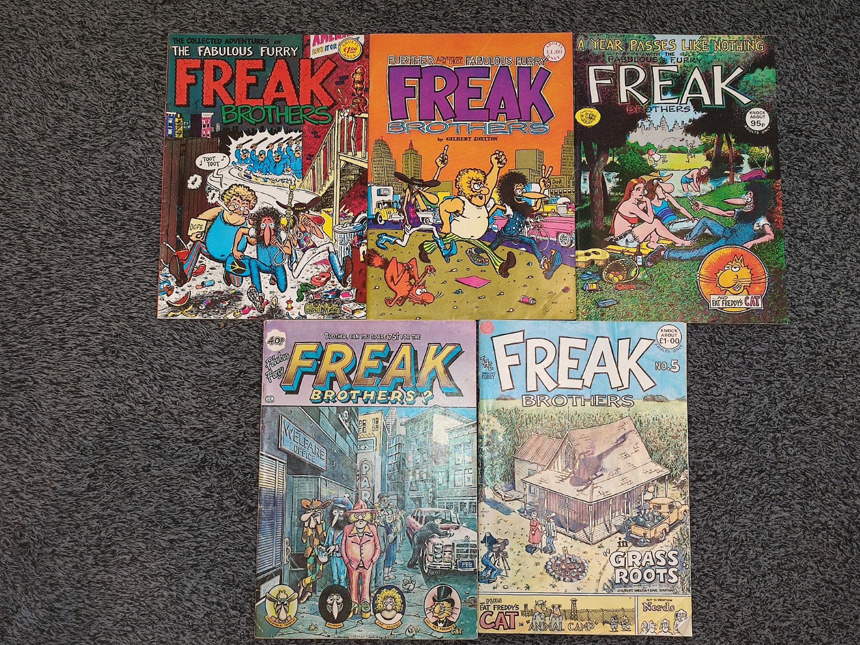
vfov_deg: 54.9
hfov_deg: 69.4
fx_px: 621
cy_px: 322
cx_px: 430
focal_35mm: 25
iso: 654
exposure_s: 1/33
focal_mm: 6.04
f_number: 1.9
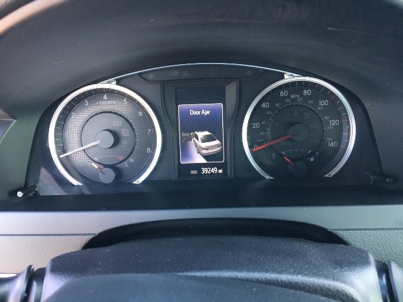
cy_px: 151
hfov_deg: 61.7
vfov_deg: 48.2
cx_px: 202
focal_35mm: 29
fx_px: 338
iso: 50
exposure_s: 1/30
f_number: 2.2
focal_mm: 4.15
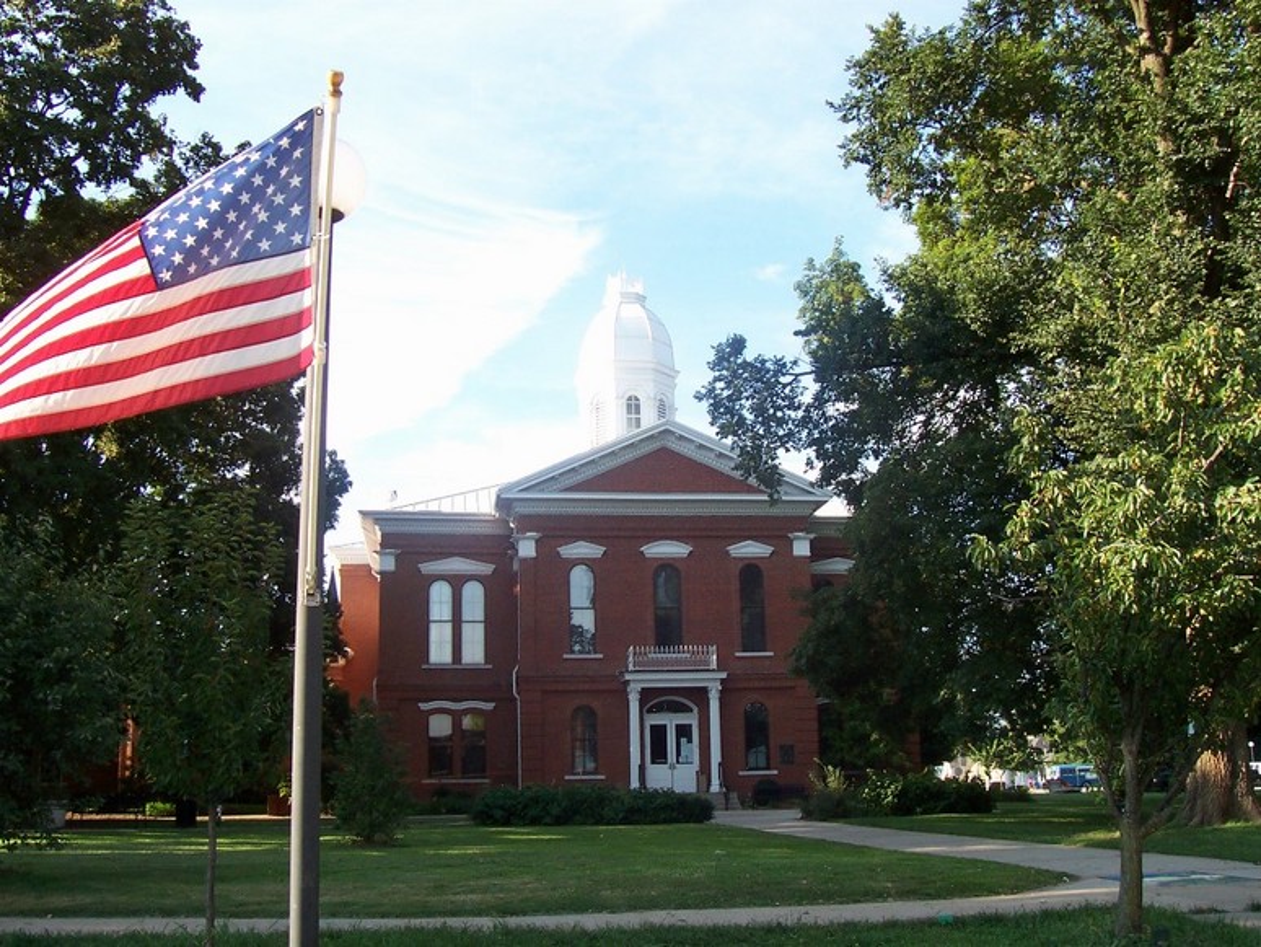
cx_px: 630
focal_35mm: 37
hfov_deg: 50.1
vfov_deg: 38.7
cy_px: 474
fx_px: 1348
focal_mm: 5.6
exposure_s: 1/180
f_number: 5.6
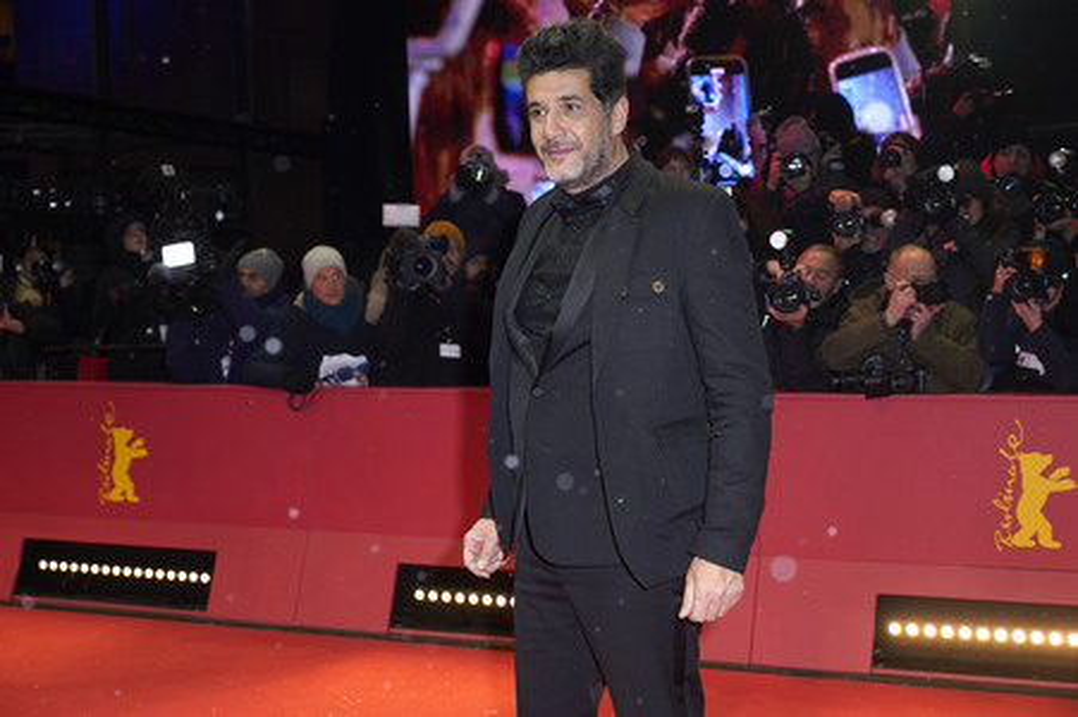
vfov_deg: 25.5
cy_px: 358
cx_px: 539
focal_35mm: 53
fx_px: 1586
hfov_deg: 37.5
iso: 640
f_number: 5.6
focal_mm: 53
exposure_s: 1/160
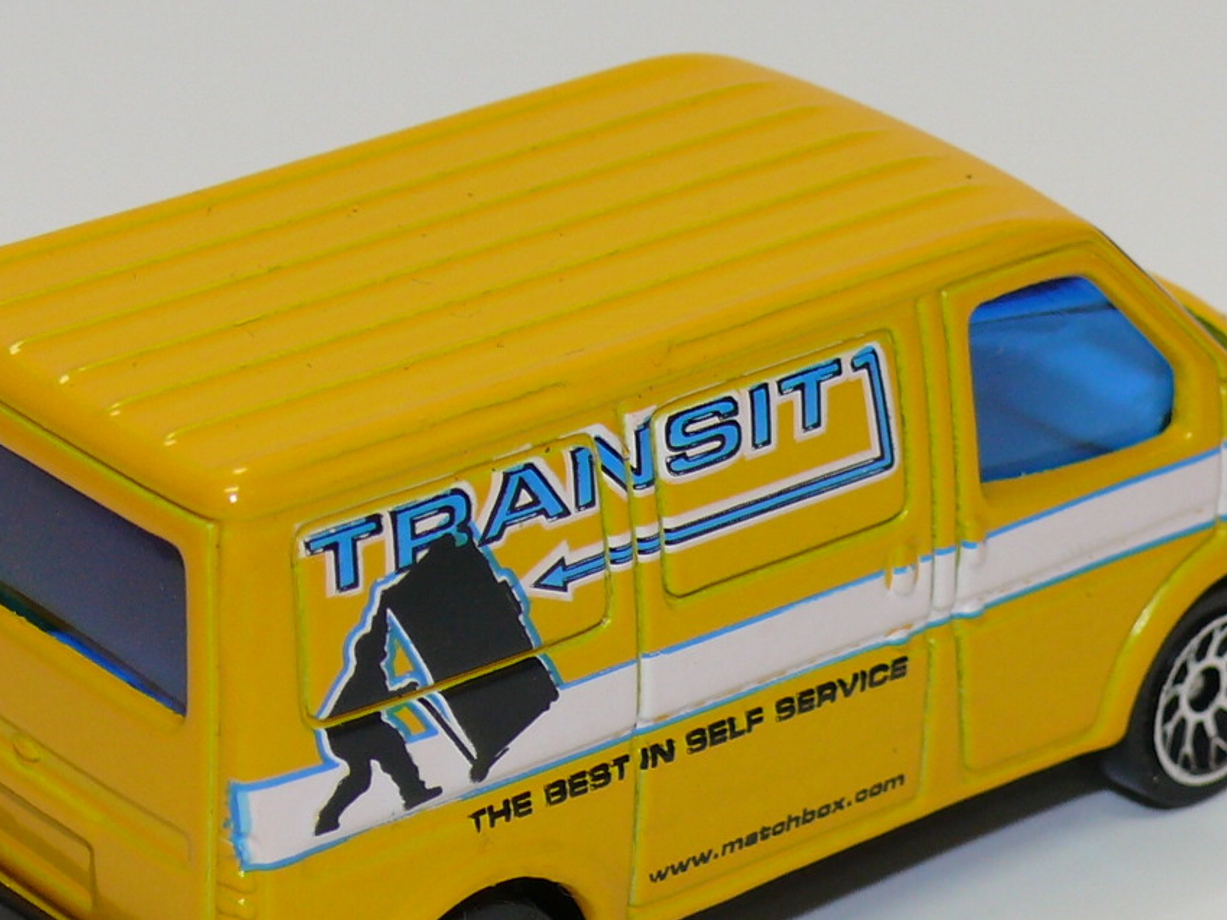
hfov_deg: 12.0
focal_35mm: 164
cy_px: 507
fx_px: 5814
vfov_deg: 9.1
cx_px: 620
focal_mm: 12.3
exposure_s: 1/30
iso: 100
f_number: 4
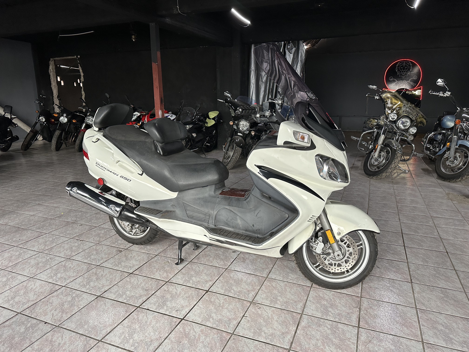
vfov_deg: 56.8
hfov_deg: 71.6
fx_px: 325
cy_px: 176
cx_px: 234
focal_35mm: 24
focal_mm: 6.86
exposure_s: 1/120
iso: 200
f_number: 1.78
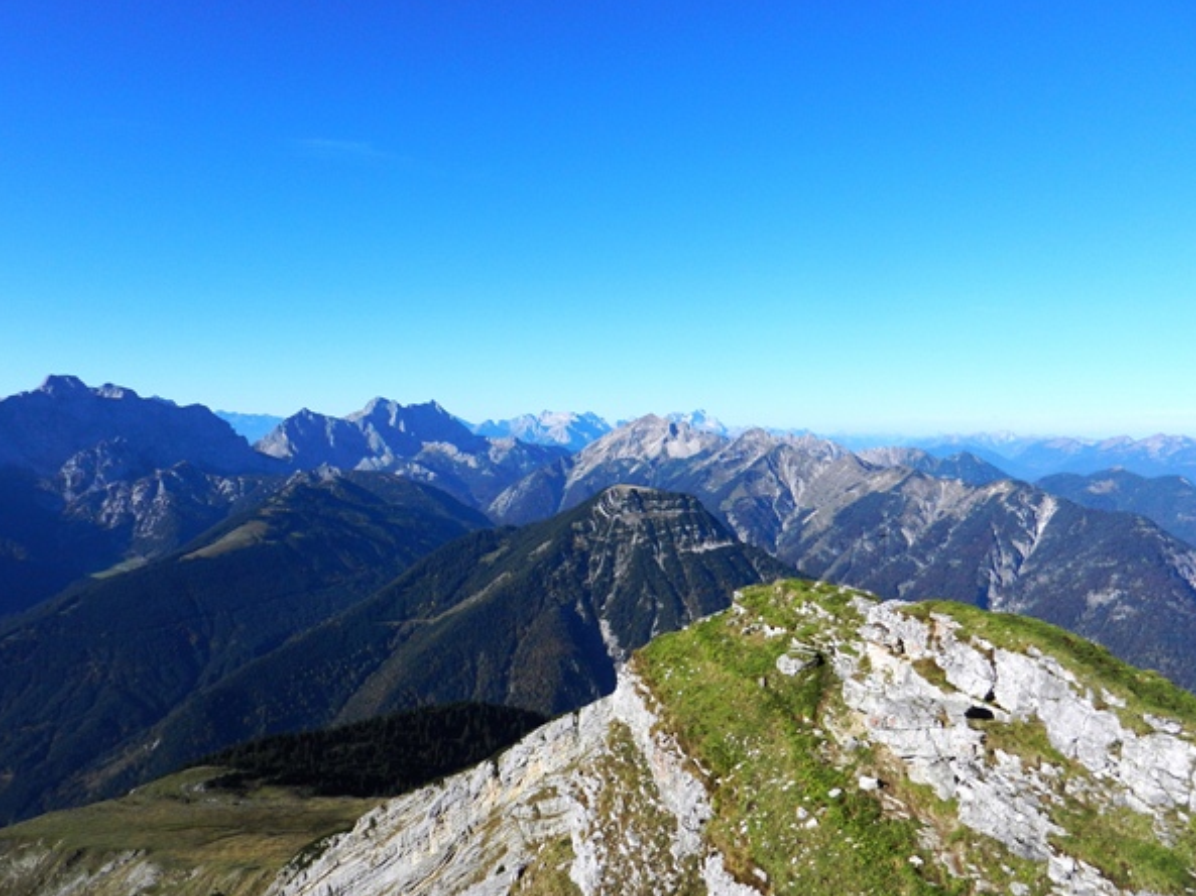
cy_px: 428
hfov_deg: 65.4
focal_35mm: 27
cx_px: 597
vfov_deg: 51.3
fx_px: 932
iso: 160
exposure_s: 1/1600
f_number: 3.5
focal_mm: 4.5
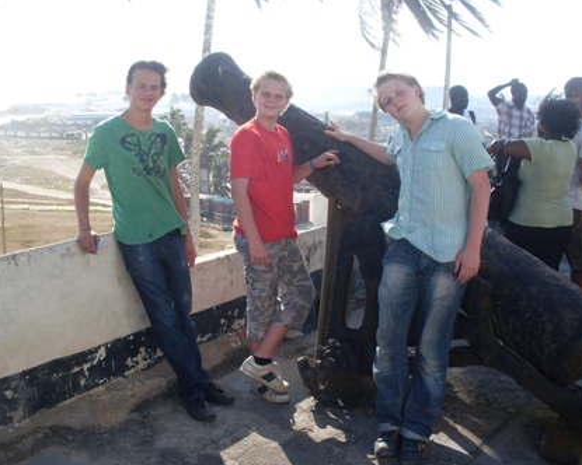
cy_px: 232
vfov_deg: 37.3
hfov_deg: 45.8
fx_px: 689
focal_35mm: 40
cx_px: 287
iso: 80
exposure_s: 1/125
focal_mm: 6.3
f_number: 8.4
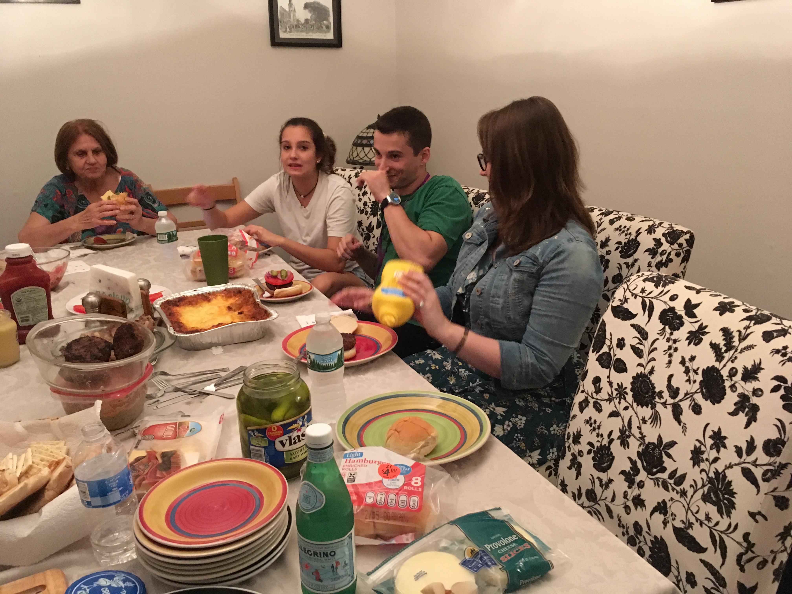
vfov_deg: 48.2
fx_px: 664
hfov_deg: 61.7
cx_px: 396
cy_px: 297
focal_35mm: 29
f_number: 2.2
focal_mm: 4.15
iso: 320
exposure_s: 1/15
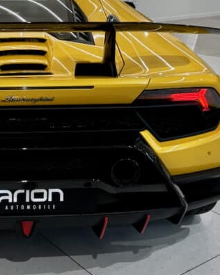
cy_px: 85
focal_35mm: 63
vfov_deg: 29.7
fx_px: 513
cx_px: 20
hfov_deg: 23.5
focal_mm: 6.76
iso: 80
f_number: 1.78
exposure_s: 1/75
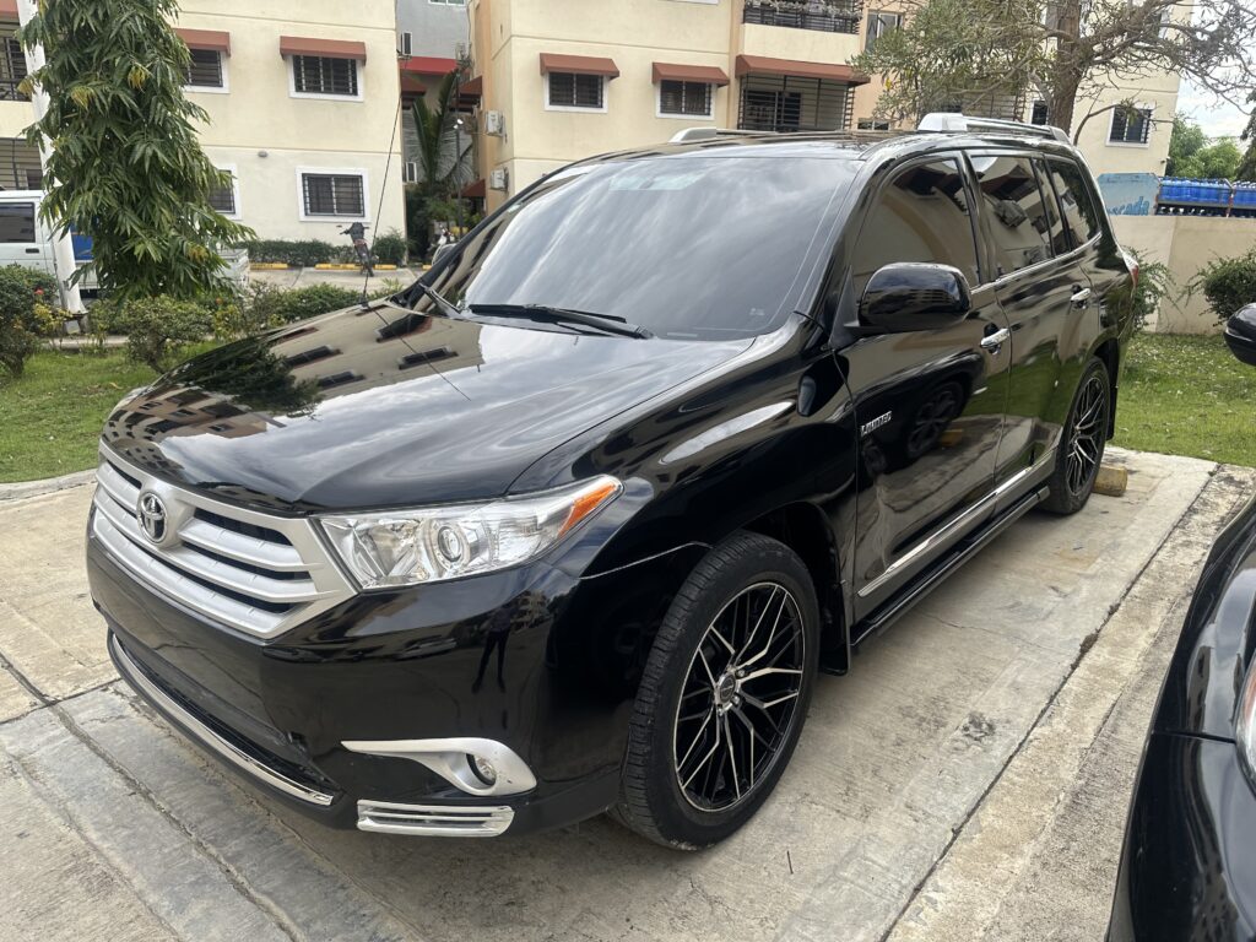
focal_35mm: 24
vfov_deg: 56.8
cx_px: 628
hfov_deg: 71.6
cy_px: 471
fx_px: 871
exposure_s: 1/822
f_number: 1.78
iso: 80
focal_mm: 6.86
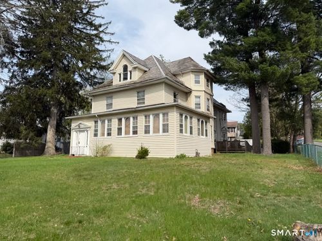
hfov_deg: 71.6
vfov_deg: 56.8
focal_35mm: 24
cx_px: 161
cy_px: 120
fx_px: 223
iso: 80
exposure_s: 1/4405
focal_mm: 6.76
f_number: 1.78
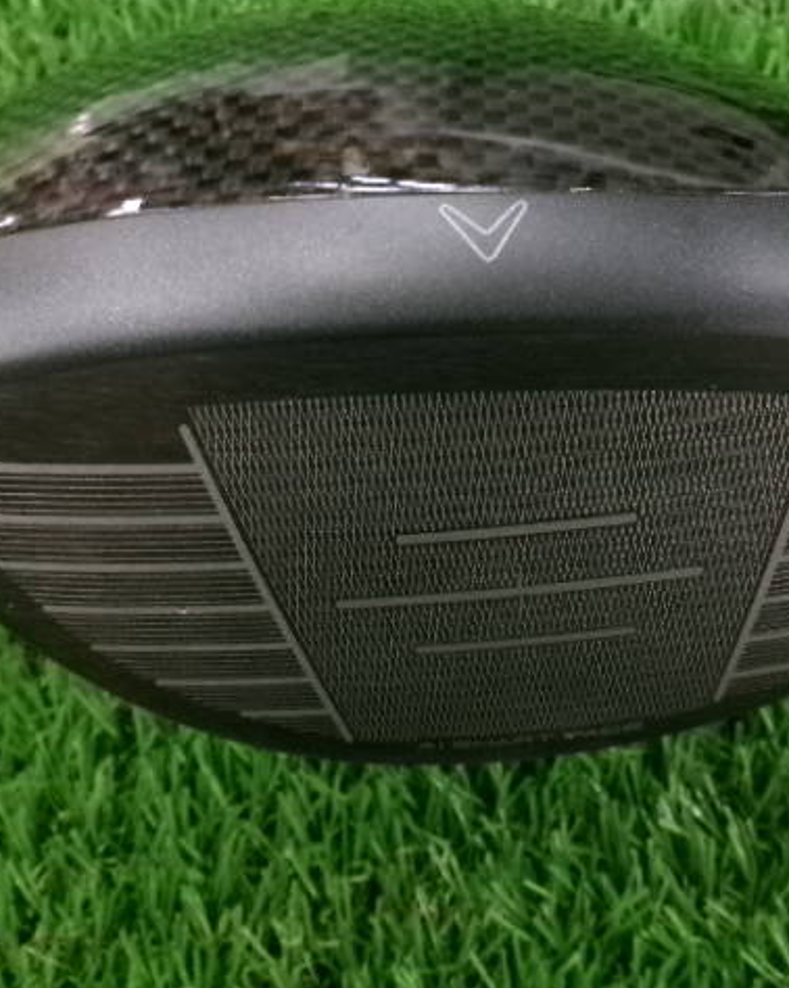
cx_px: 436
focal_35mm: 37
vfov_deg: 49.1
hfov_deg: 40.1
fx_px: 1081
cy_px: 491
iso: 800
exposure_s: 1/34
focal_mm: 5.1
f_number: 3.9
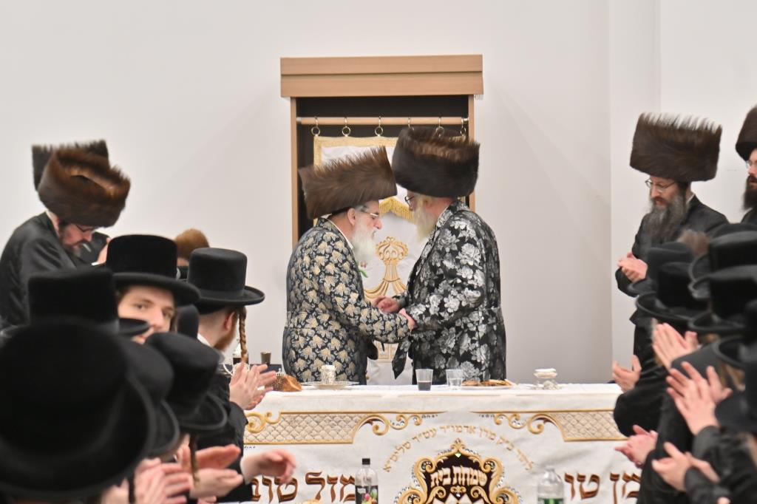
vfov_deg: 7.6
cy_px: 252
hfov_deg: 11.4
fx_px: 3784
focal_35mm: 180
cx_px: 378
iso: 500
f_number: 4
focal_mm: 120
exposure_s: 1/250
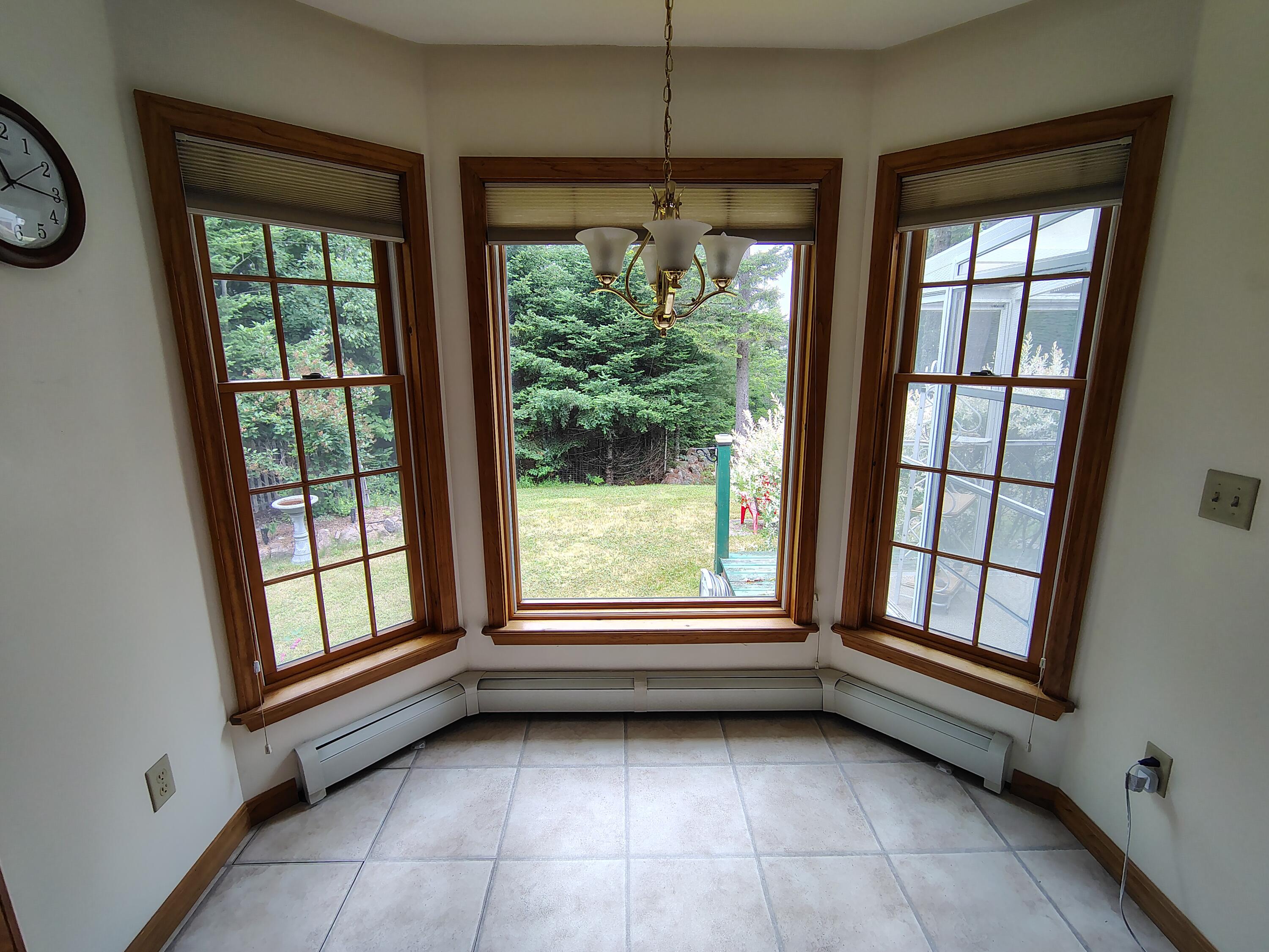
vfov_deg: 78.1
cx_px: 634
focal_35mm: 16
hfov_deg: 94.5
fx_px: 587
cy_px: 476
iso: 144
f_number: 2.2
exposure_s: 1/120
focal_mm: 2.13
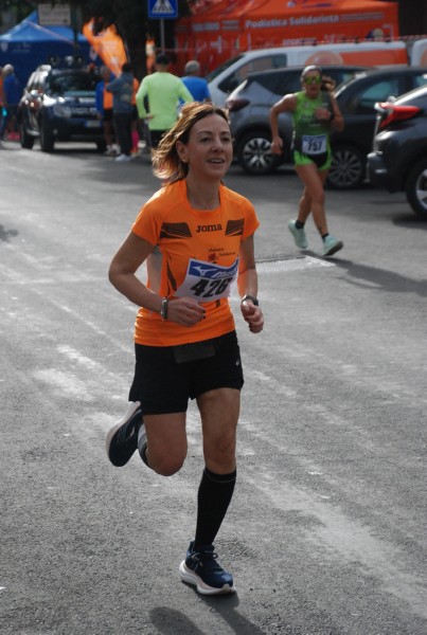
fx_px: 1858
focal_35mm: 105
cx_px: 214
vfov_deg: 19.4
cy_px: 318
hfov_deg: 13.1
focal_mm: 70
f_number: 6.3
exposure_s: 1/1600
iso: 1000
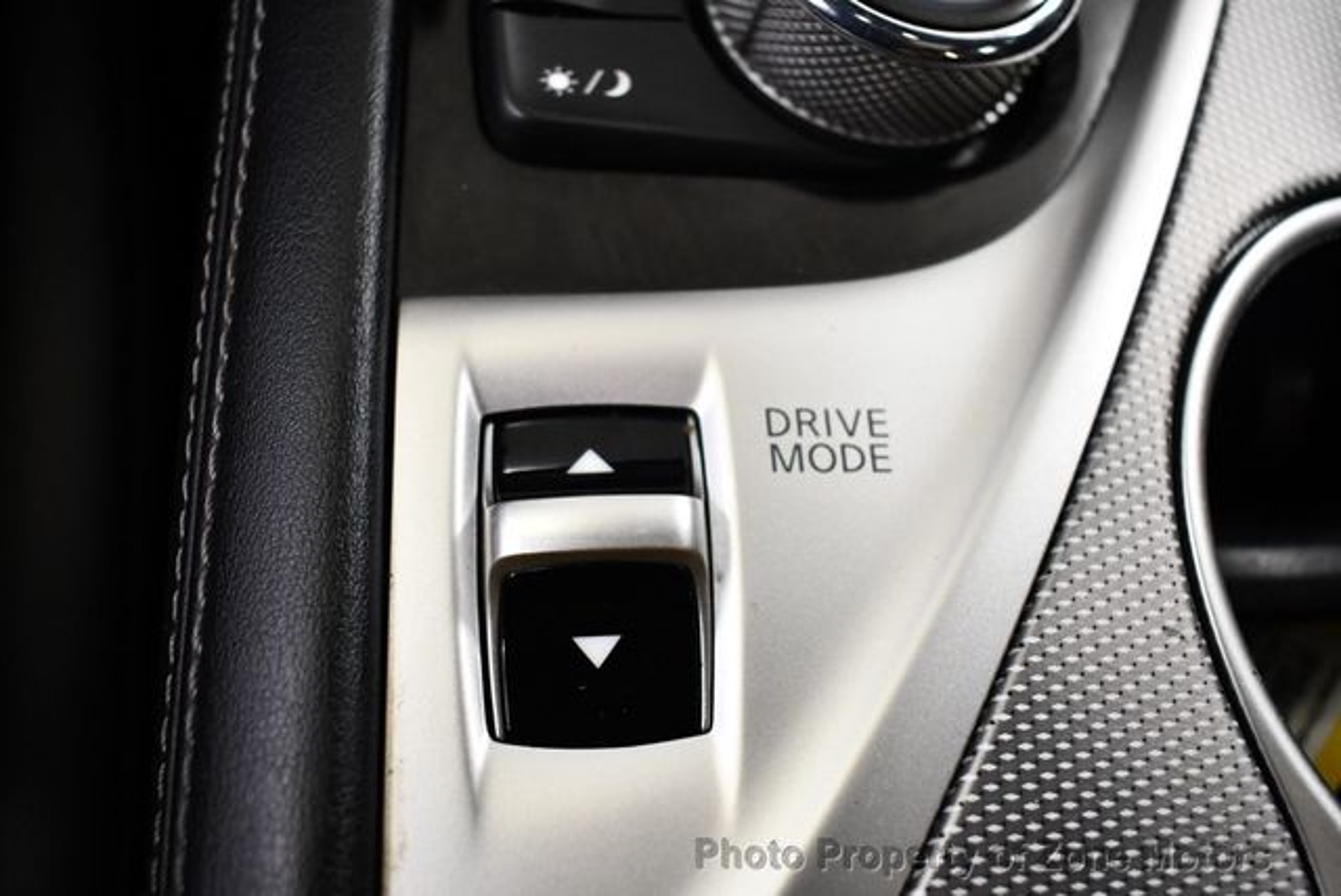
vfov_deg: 36.9
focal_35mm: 36
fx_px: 1342
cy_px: 448
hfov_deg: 53.1
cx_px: 670
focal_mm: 18
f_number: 3.5
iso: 1600
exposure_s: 1/125
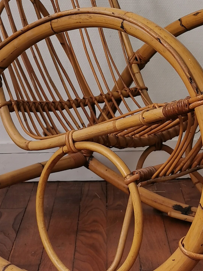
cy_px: 19
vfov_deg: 21.7
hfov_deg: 16.7
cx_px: 140
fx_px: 688
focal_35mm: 88
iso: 50
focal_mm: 5.58
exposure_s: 1/135
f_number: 1.8
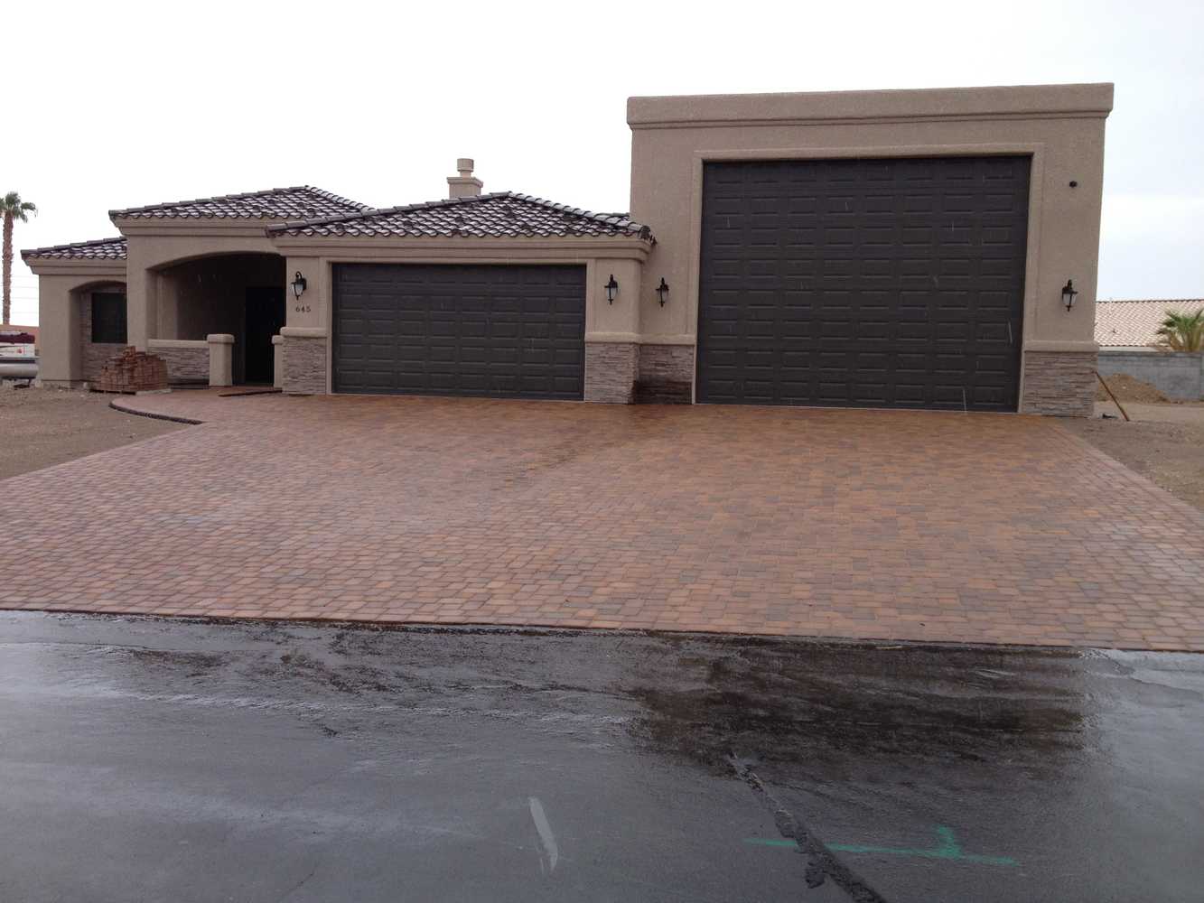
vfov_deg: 40.7
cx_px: 602
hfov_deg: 52.6
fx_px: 1217
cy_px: 452
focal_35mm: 35
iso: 50
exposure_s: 1/442
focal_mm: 4.28
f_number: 2.4
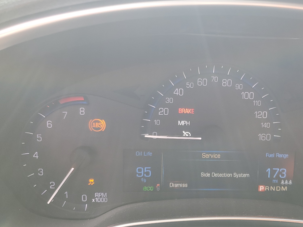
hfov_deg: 51.6
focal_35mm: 35
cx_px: 203
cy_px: 127
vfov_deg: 40.6
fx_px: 306
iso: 50
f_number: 1.5
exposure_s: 1/130
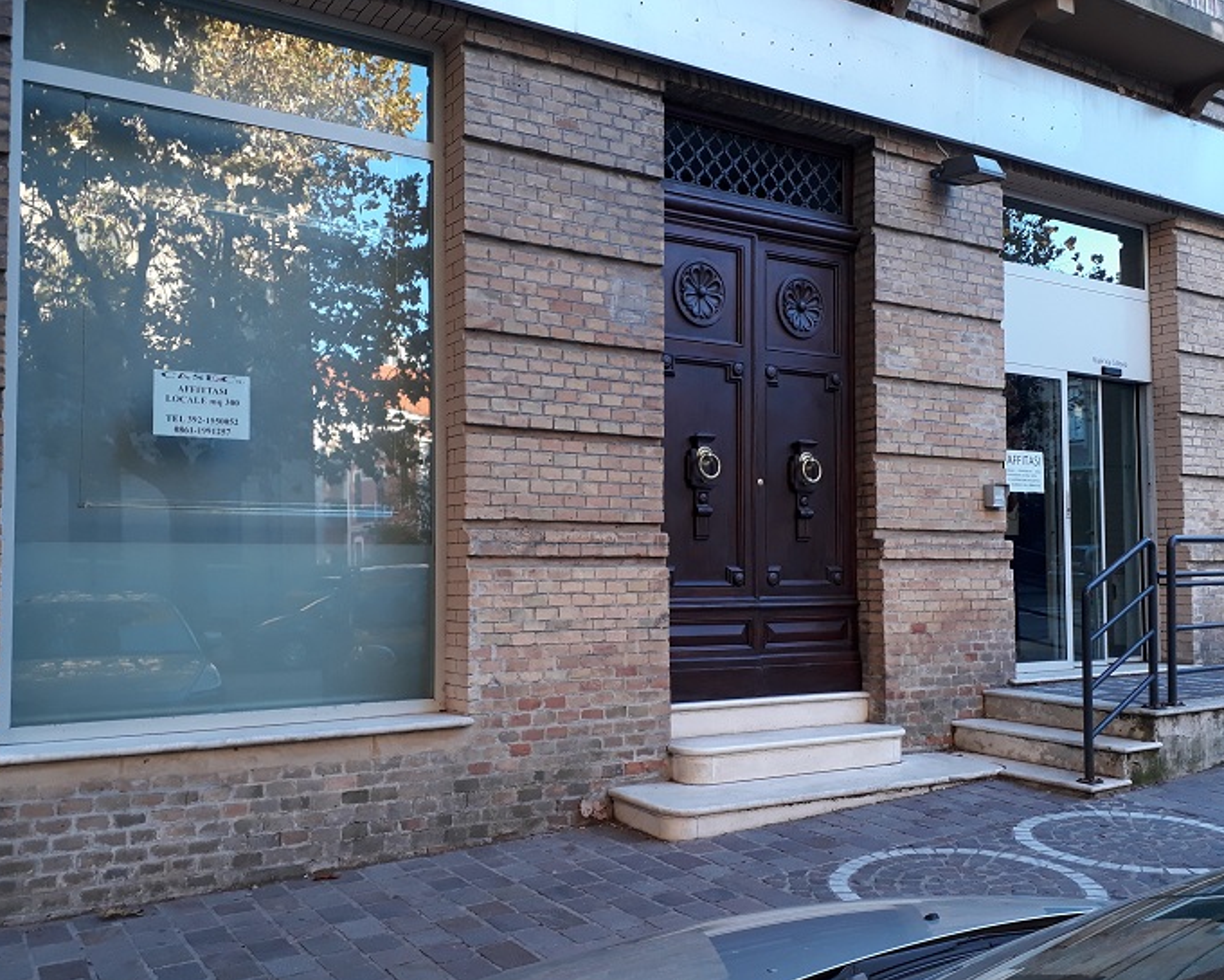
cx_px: 610
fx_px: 1123
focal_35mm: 31
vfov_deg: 47.1
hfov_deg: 57.2
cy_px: 510
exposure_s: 1/50
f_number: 1.9
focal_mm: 3.6
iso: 40
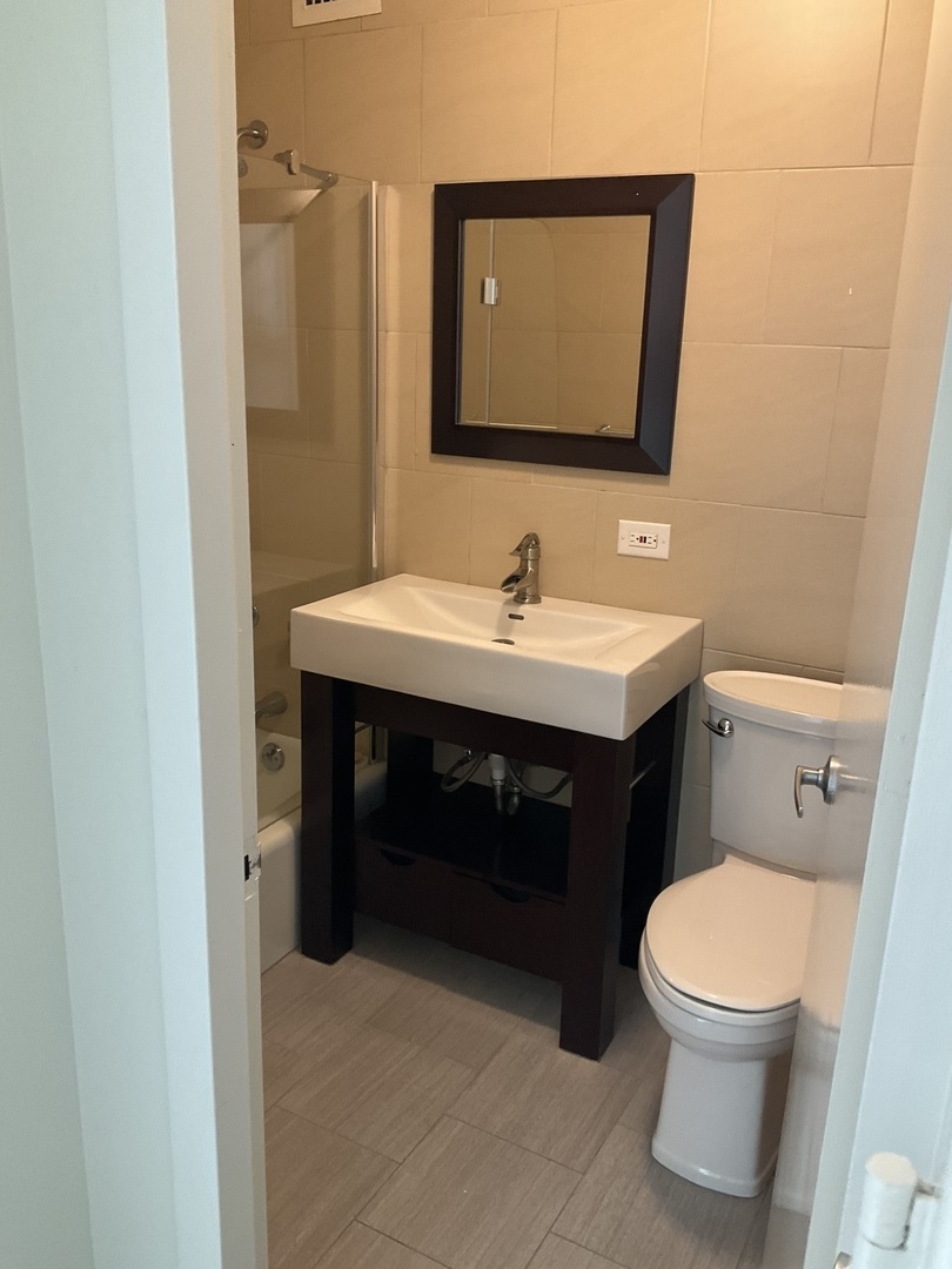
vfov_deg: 61.7
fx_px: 1063
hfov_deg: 48.2
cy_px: 634
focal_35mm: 29
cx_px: 476
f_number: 1.8
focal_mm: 3
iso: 125
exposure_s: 1/60
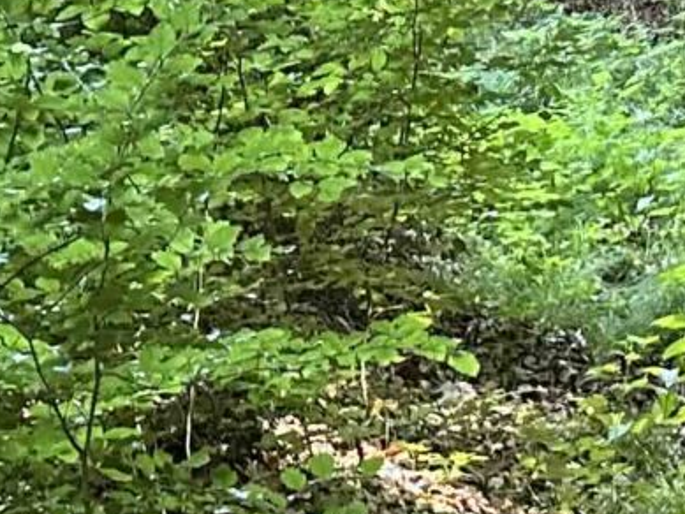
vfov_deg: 9.3
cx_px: 893
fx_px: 3128
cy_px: -23
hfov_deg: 12.1
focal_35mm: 158
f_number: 1.78
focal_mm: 6.86
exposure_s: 1/60
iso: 500
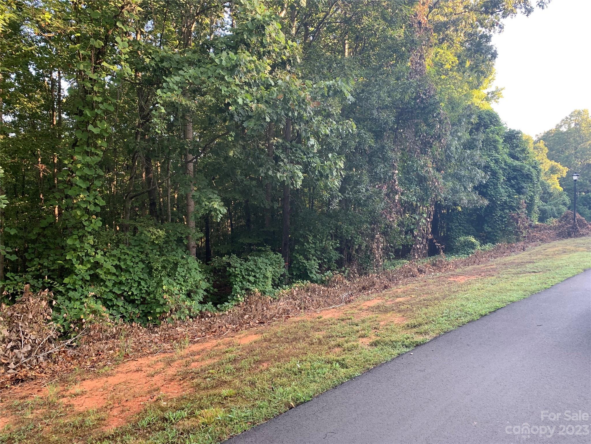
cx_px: 296
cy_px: 222
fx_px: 444
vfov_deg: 53.1
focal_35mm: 26
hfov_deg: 67.3
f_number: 1.8
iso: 64
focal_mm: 4.25
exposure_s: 1/121
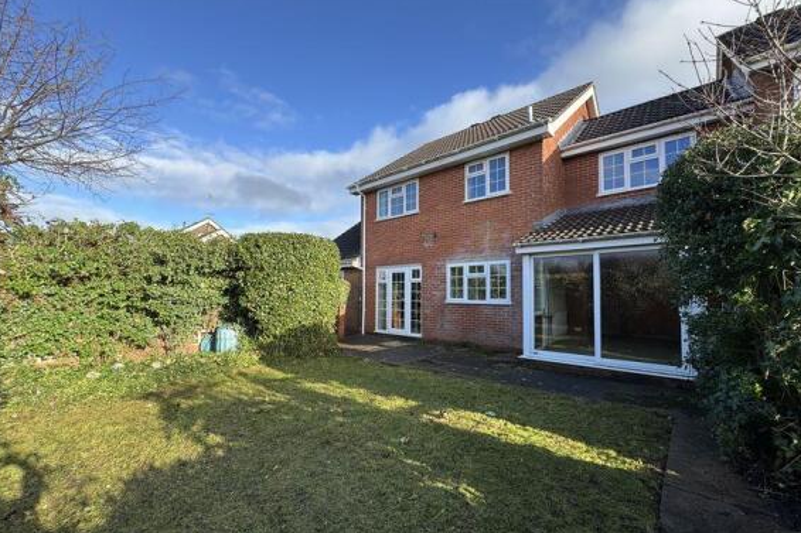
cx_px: 401
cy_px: 281
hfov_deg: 100.4
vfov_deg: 77.2
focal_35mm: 15
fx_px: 334
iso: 40
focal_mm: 2.22
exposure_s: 1/529
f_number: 2.2
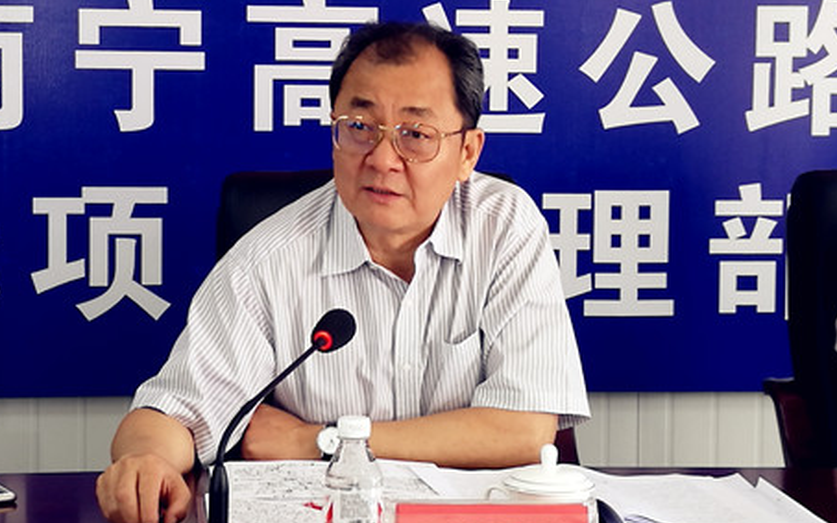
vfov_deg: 13.9
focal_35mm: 94
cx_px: 336
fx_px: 2144
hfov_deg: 22.1
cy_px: 209
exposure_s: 1/33.3
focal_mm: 4.5
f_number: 2.2
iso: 125
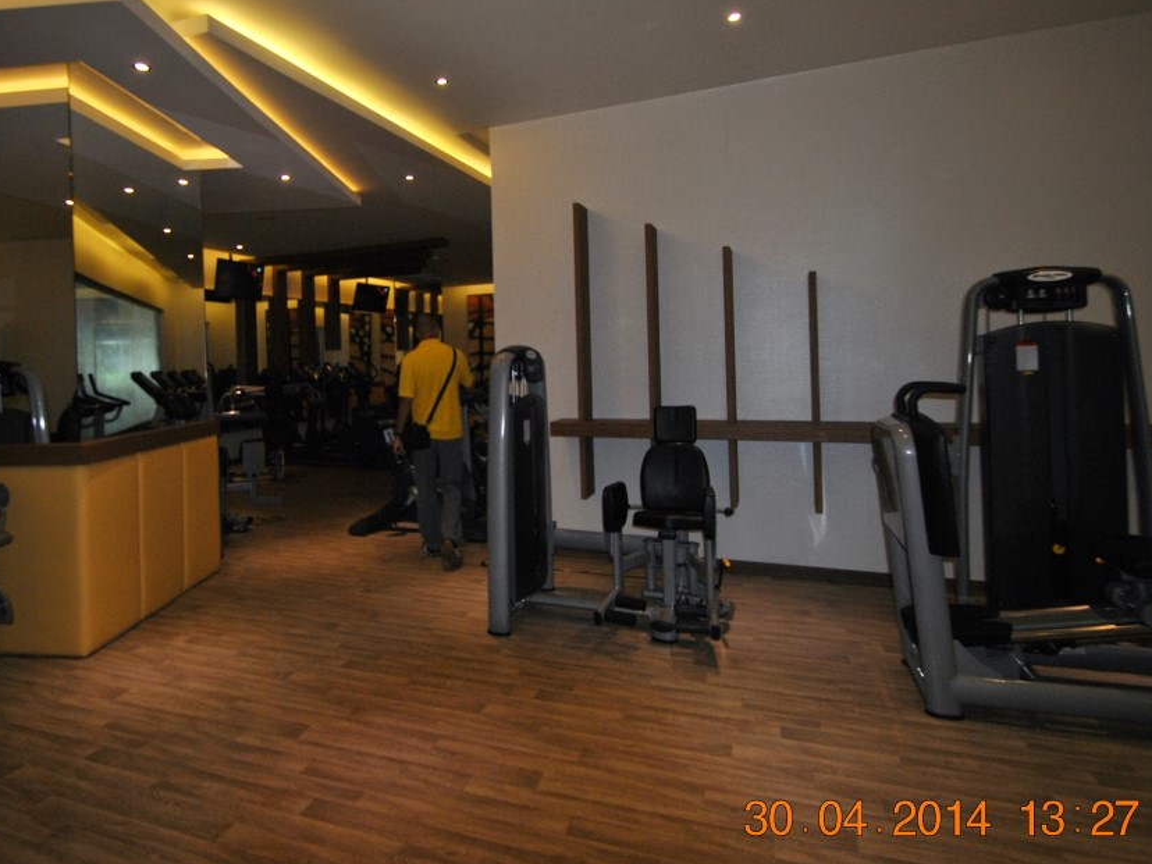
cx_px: 493
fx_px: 666
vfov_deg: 65.6
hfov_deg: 81.2
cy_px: 365
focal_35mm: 20
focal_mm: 10
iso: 200
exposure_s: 1/60
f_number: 3.5
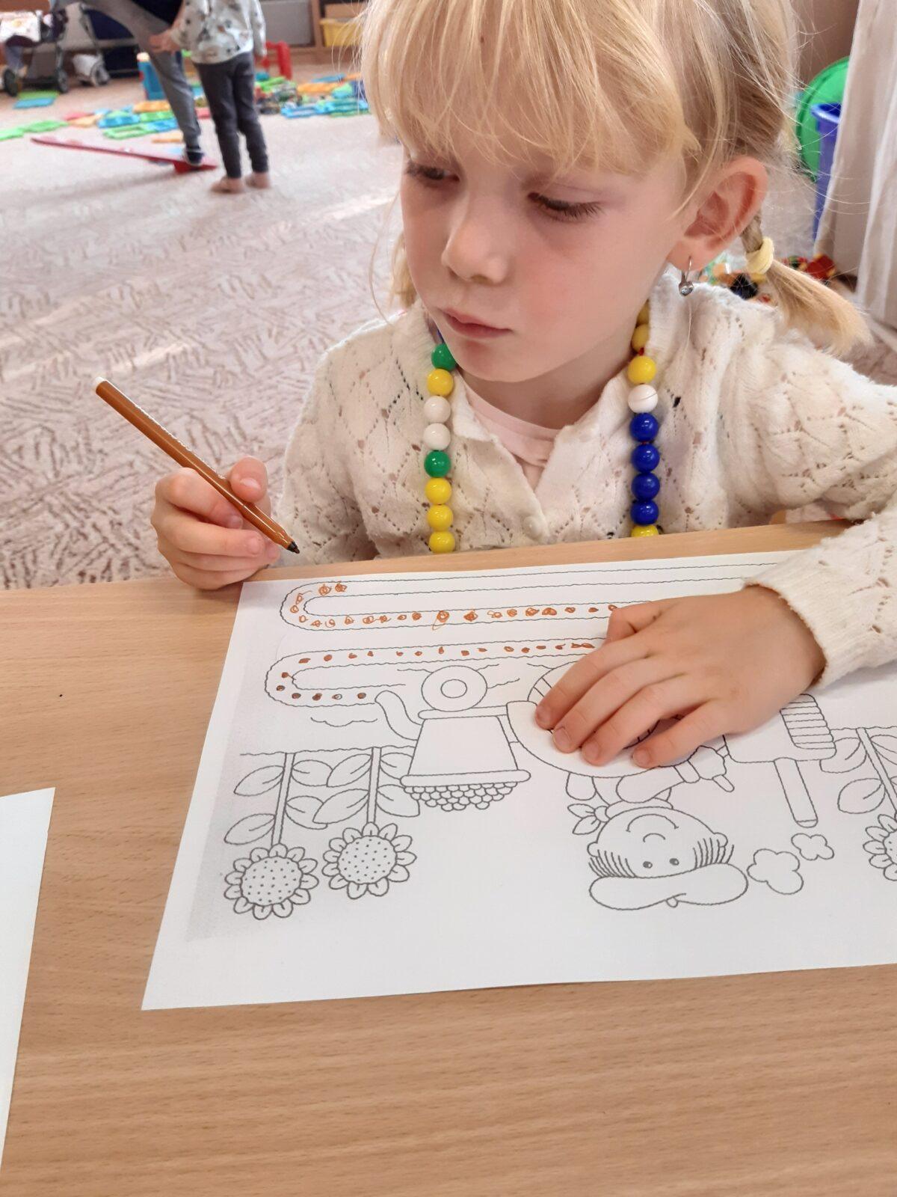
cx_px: 448
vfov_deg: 67.3
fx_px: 898
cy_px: 598
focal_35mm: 26
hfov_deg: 53.1
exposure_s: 1/100
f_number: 1.7
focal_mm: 3.92
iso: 160
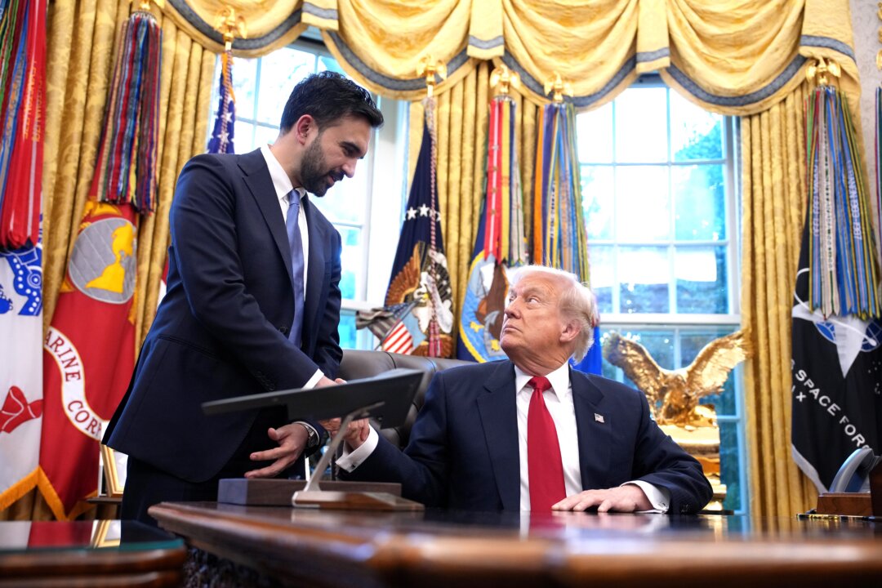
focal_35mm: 35
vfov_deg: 37.9
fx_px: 857
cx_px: 441
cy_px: 294
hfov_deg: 54.4
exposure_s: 1/250
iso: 2500
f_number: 2.8
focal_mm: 35
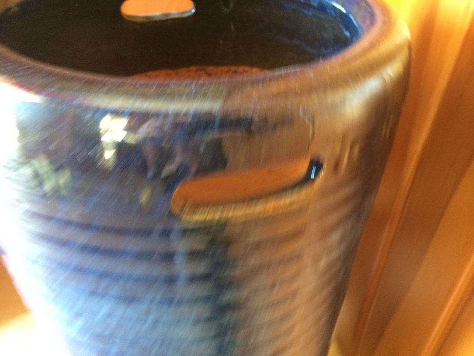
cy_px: 178
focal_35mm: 30
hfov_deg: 60.0
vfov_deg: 46.8
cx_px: 237
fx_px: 411
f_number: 2.2
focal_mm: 4.12
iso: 320
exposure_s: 1/17
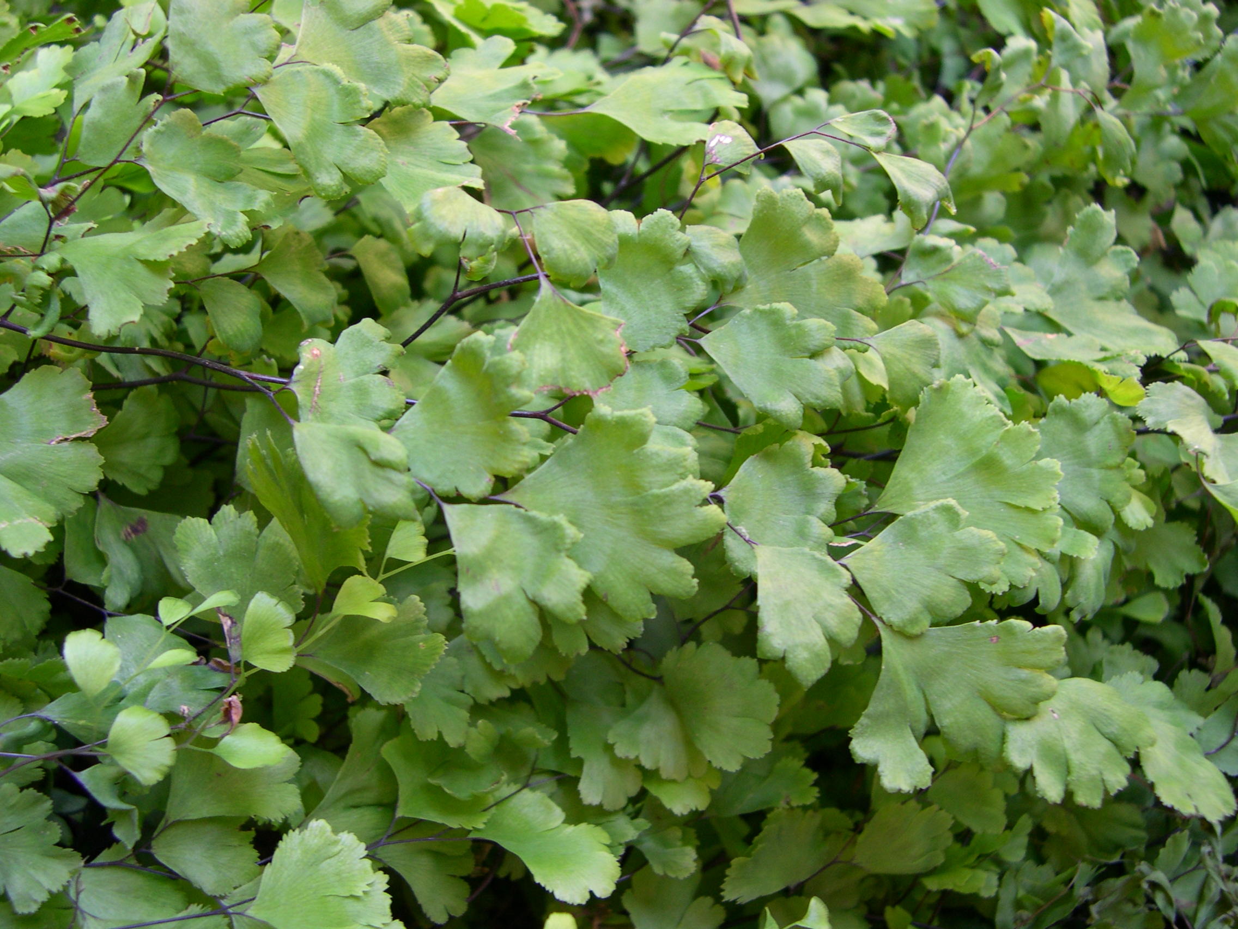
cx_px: 619
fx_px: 1359
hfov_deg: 49.0
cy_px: 464
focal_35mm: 38
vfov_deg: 37.7
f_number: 2.8
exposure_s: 1/38
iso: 100
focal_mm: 8
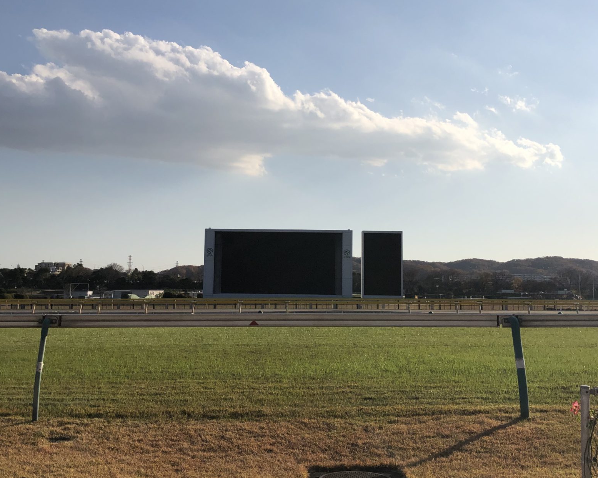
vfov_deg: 33.3
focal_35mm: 45
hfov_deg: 41.1
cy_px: 196
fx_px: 796
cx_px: 287
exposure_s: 1/4878
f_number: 1.8
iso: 25
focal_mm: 4
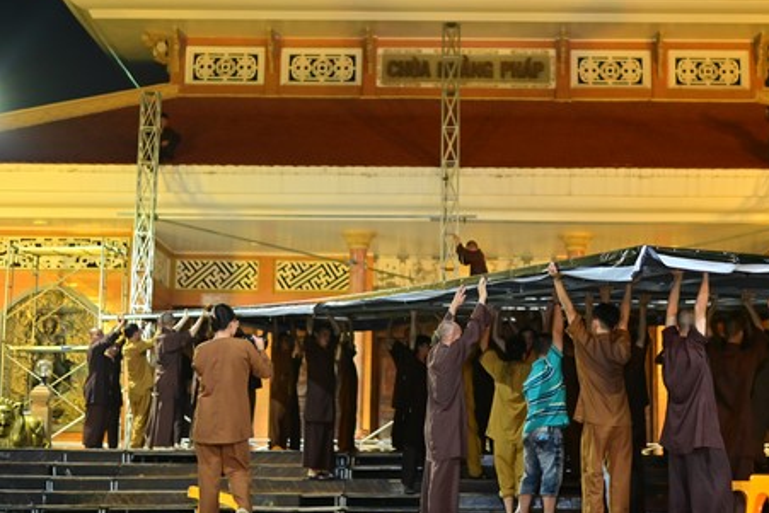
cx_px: 471
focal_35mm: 72
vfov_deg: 18.9
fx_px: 1538
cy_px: 182
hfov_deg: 28.0
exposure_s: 1/100
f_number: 1.8
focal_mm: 50
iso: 1250
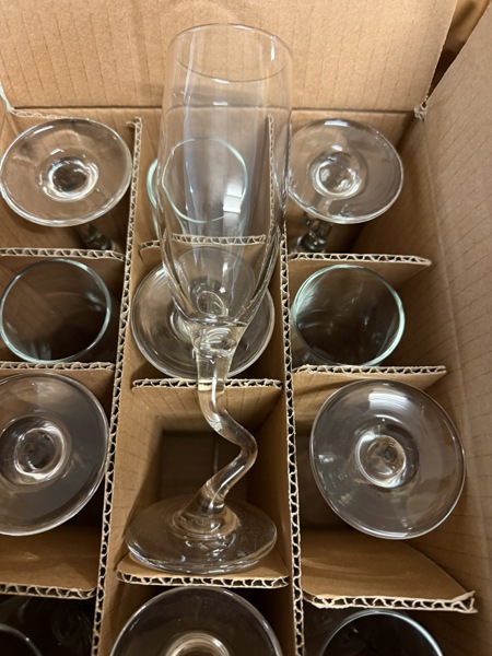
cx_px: 246
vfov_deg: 71.6
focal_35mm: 24
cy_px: 328
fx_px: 455
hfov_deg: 56.8
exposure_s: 1/33
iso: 640
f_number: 1.78
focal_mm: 6.76
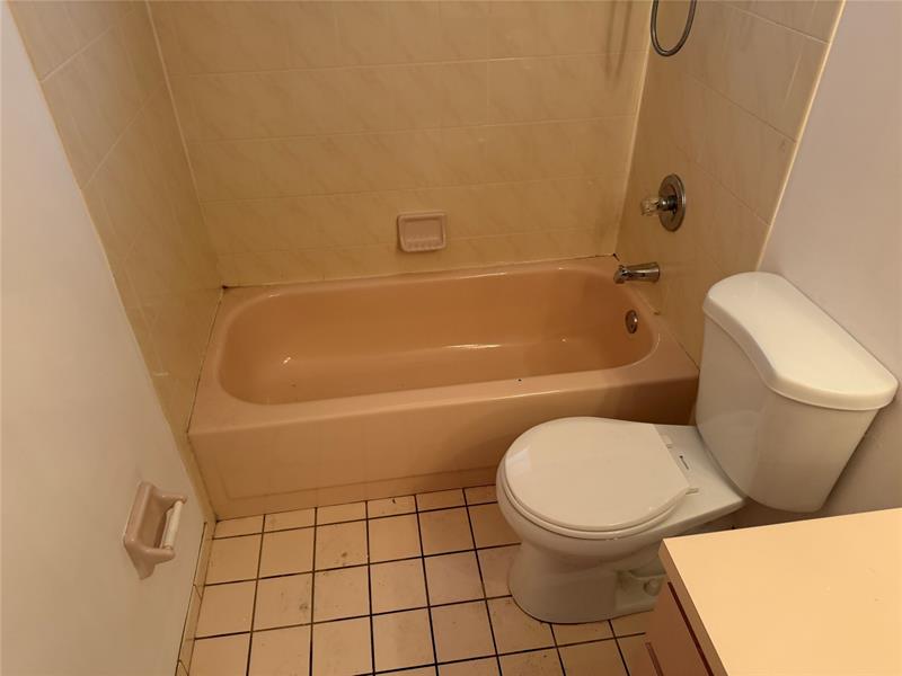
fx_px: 625
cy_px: 338
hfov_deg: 71.6
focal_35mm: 24
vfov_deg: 56.8
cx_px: 451
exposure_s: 1/120
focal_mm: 6.76
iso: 200
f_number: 1.78
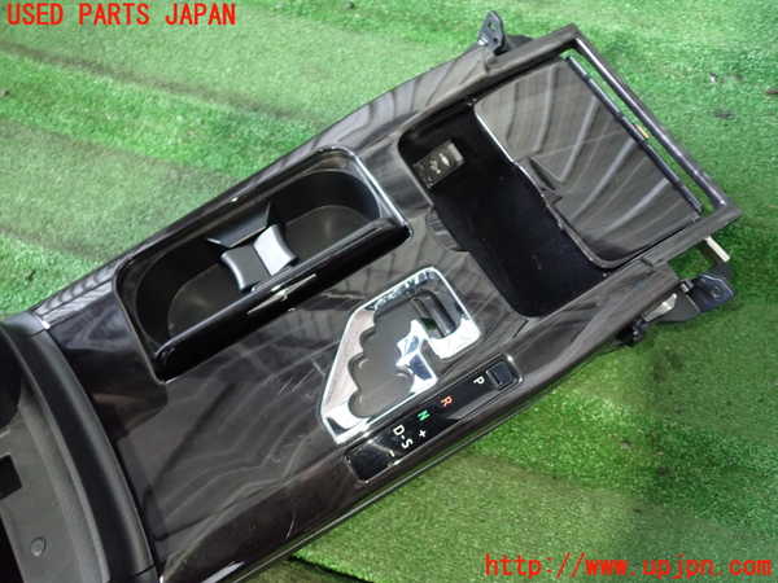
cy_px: 292
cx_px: 389
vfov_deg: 46.8
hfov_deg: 60.0
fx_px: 674
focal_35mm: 30
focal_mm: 5.4
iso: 800
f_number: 2.3
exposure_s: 1/20
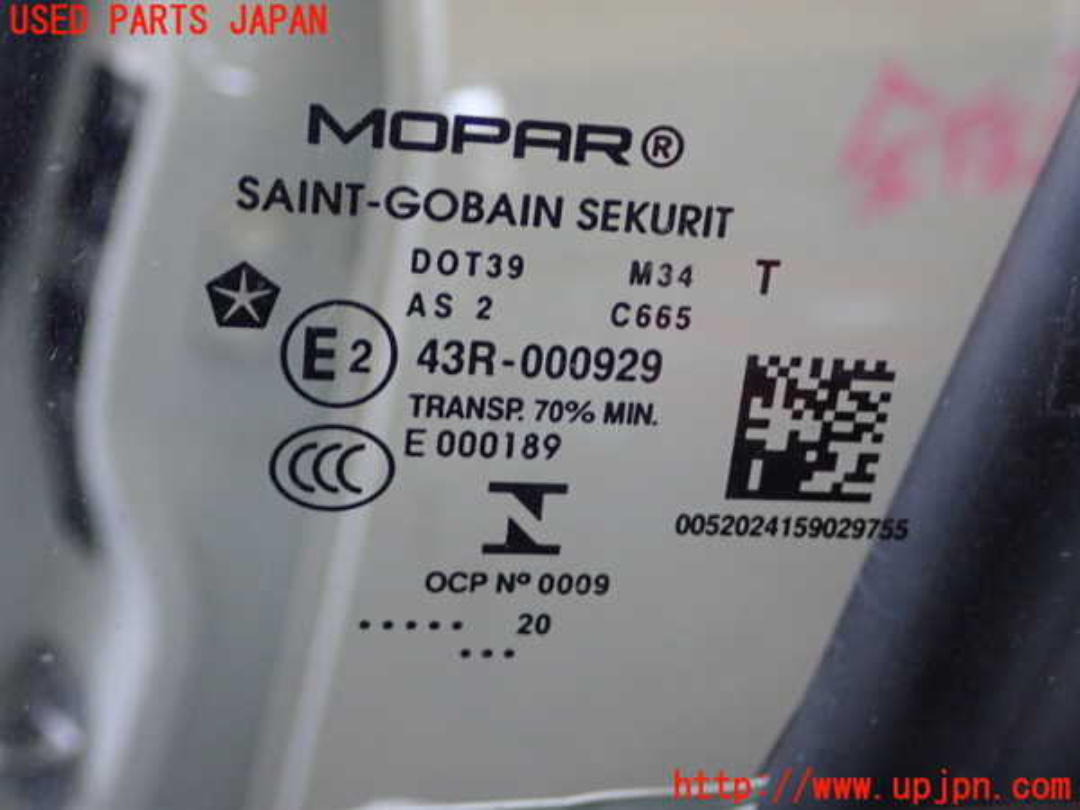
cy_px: 405
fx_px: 1654
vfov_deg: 27.5
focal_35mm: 53
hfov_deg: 36.2
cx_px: 540
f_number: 3.4
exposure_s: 1/50
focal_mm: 9.61
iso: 640
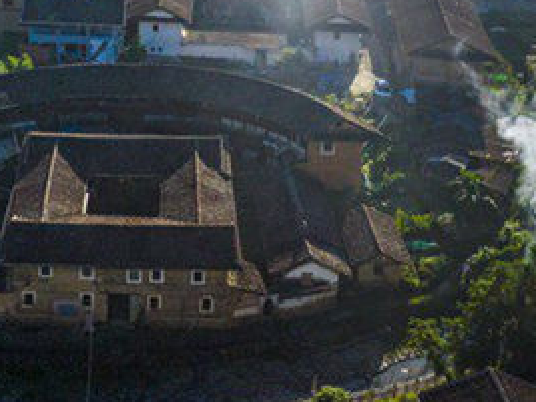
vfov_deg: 19.3
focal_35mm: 72
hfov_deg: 26.4
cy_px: -71
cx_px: 86
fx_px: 1114
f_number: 9
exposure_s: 1/1000
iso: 100
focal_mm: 12.29
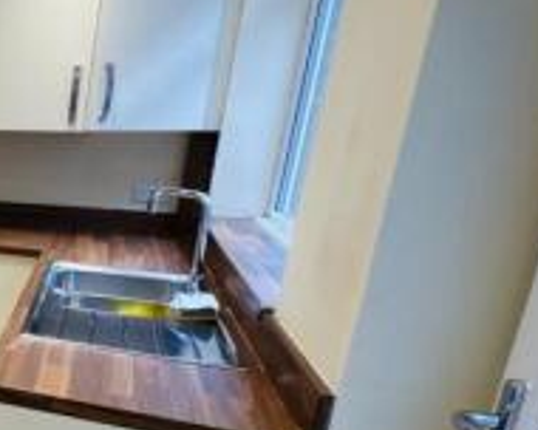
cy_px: 273
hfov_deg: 28.3
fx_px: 669
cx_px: -273
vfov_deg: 35.4
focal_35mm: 42
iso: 160
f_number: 2.2
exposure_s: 1/100
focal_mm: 2.22
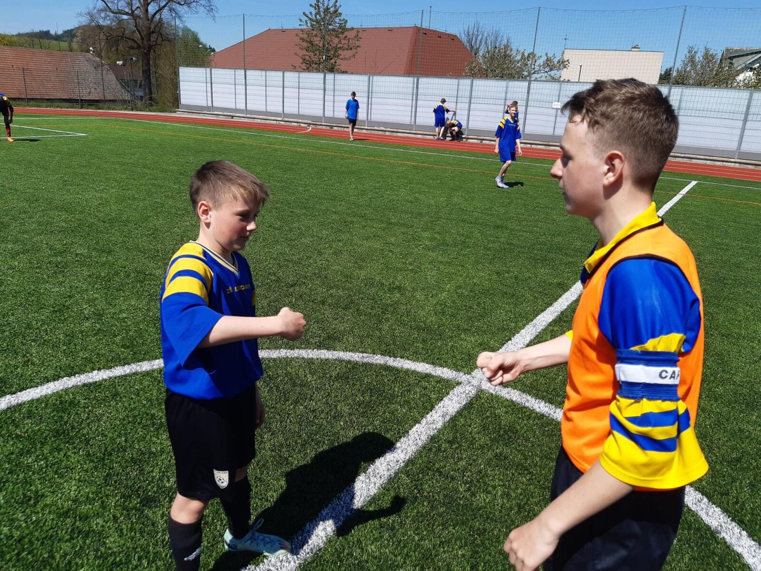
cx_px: 380
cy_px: 286
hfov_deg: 67.3
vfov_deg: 53.1
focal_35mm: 26
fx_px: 572
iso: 40
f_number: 1.7
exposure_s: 1/2475
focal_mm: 3.92
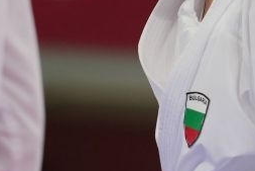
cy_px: 161
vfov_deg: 1.0
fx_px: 10085
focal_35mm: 1423
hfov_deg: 1.4
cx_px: 168
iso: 500
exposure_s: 1/1000
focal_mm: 200
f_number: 2.8
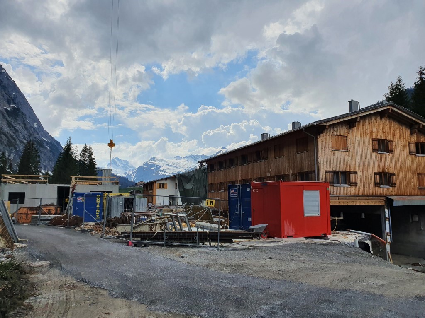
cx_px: 212
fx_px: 319
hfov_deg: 67.3
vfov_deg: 53.1
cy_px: 159
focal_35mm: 26
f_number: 2.4
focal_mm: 4.32
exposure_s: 1/3640
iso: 50
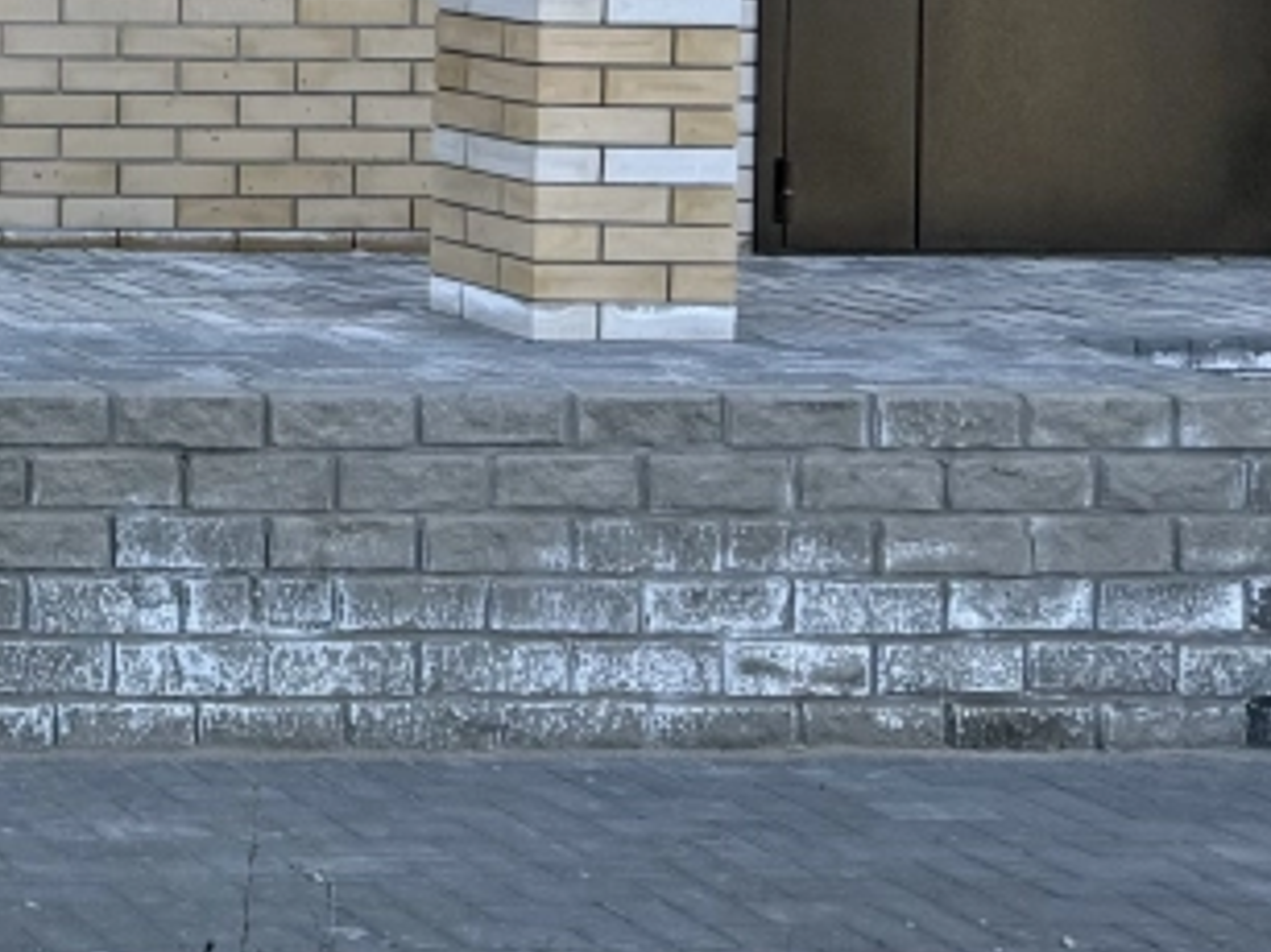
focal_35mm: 98
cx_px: -1288
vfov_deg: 14.6
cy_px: -151
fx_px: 3597
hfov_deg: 15.7
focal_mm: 6.76
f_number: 1.78
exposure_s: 1/831
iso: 80
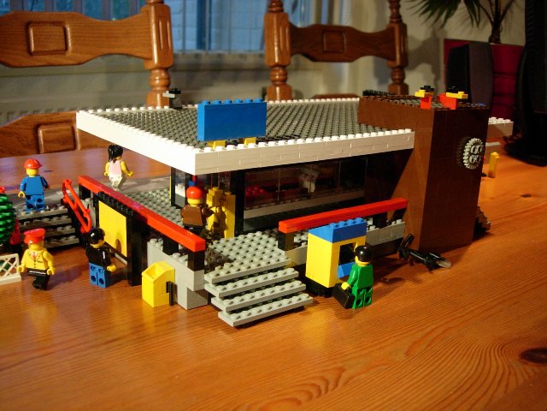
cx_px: 274
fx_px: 600
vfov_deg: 37.7
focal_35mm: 38
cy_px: 206
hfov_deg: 49.0
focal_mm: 7.8
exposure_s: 1/30.2
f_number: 2.8
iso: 200
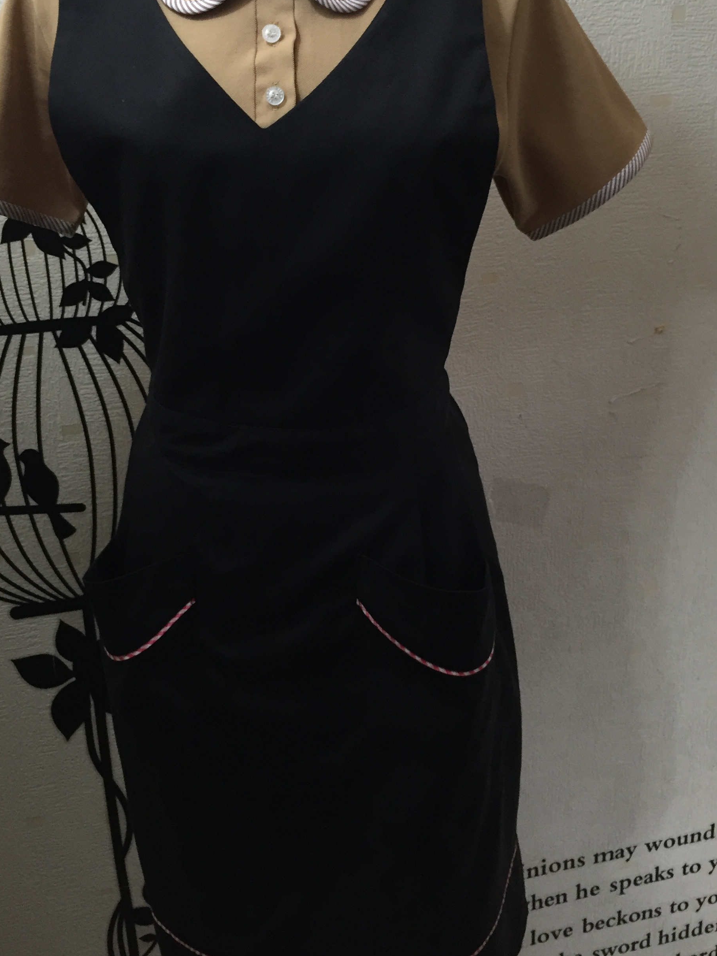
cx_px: 348
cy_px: 432
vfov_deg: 47.8
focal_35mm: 39
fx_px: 1077
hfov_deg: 36.8
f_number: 2.2
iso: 100
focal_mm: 4.15
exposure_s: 1/30
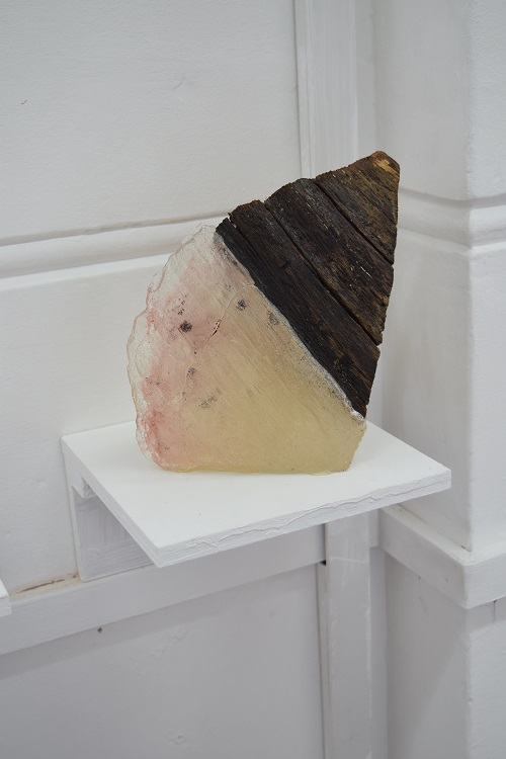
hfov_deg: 25.8
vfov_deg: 37.9
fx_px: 1107
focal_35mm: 52
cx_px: 253
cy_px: 380
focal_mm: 35
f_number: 5
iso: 400
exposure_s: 1/60
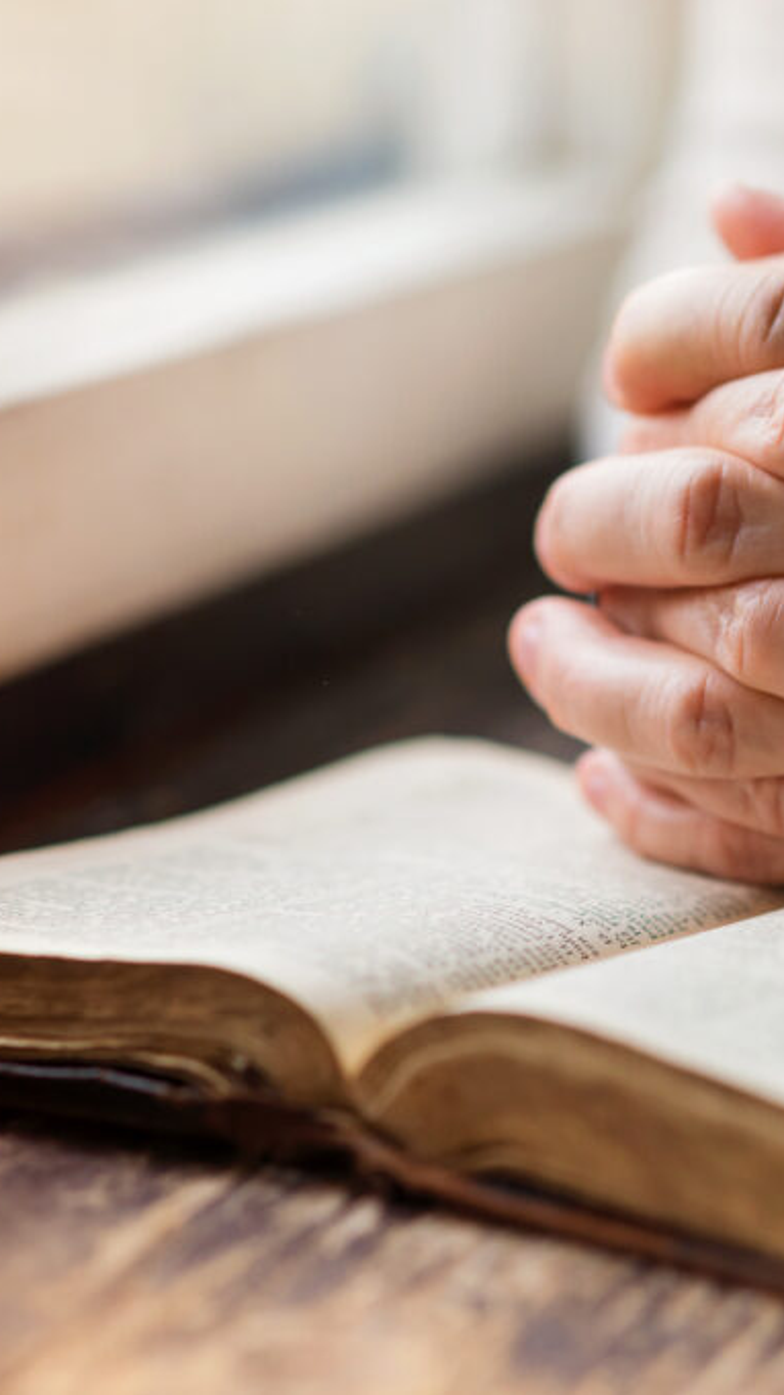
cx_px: 526
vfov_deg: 16.0
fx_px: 4953
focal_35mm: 134
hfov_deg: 9.0
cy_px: 698
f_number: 2.8
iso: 640
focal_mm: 85
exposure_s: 1/320
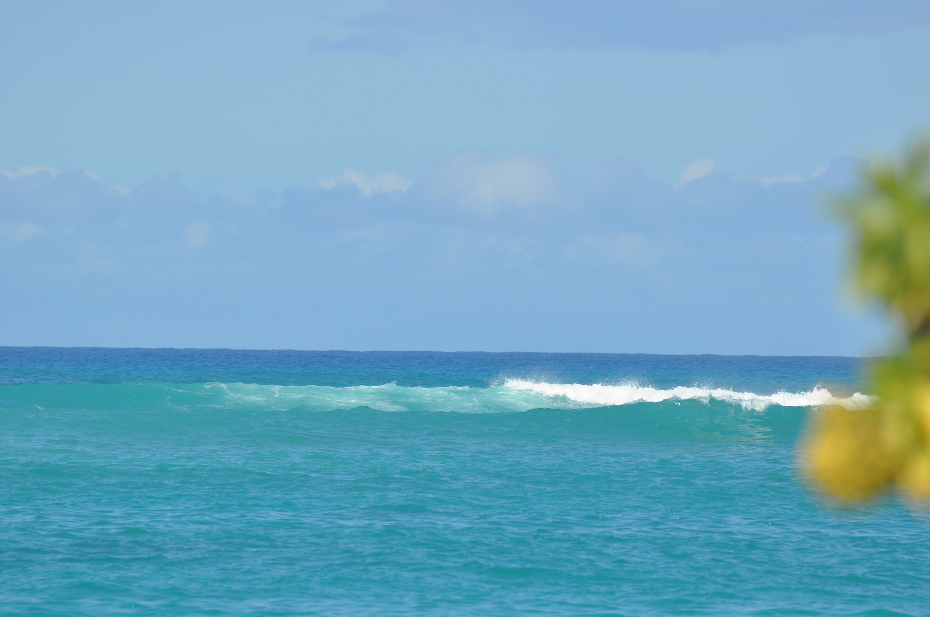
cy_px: 308
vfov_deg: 3.0
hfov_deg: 4.6
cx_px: 465
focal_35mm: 450
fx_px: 11610
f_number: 7.1
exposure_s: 1/800
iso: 200
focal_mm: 300
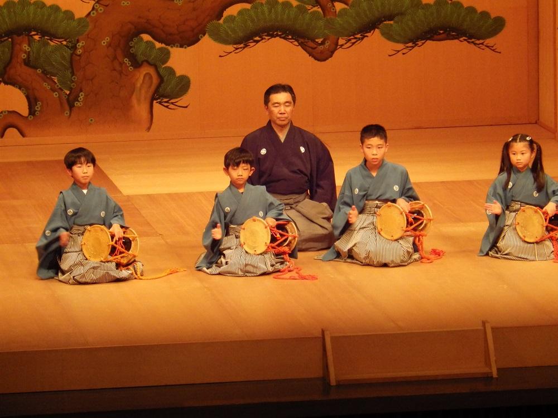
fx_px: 4514
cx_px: 279
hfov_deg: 7.1
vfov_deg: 5.3
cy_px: 209
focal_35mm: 280
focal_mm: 50.1
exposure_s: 1/80
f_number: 5.8
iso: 800
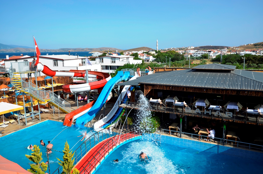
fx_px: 219
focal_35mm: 30
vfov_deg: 43.4
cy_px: 87
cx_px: 132
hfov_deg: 62.0
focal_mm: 20
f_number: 8
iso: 100
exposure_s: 1/350
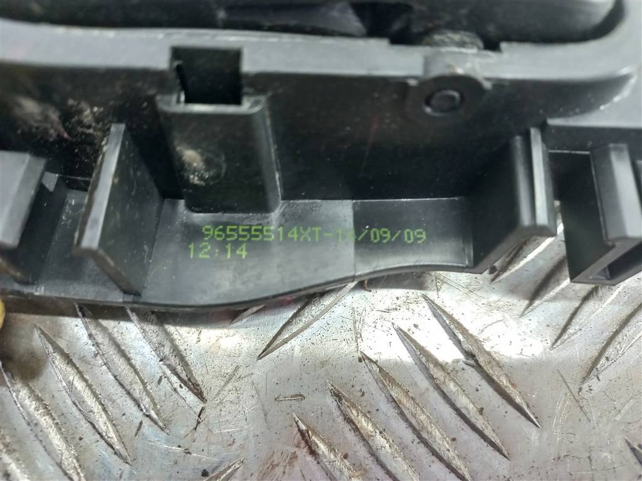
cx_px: 321
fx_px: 464
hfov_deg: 69.4
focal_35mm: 25
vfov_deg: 54.9
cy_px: 240
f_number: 1.8
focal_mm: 4.6
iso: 400
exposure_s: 1/33
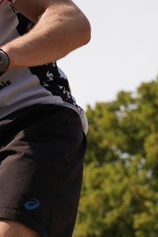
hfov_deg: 5.0
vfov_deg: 7.5
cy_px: 242
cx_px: -111
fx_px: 1795
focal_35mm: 273
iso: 160
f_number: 6.3
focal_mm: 70
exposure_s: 1/500
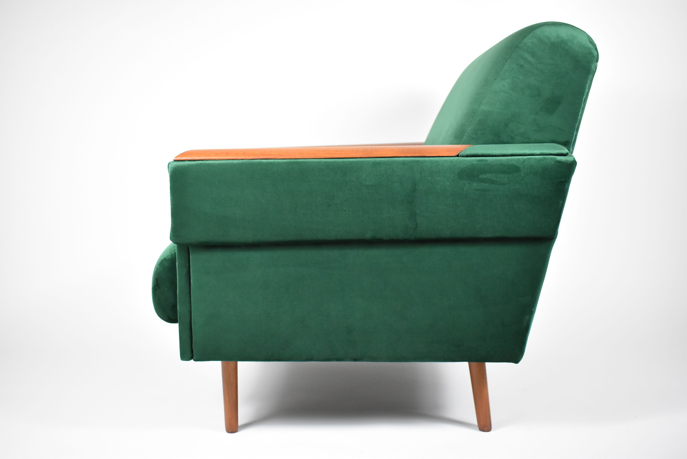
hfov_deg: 51.2
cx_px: 344
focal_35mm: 38
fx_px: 716
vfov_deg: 35.6
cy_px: 230
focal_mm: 25
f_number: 4
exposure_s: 1/125
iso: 1800
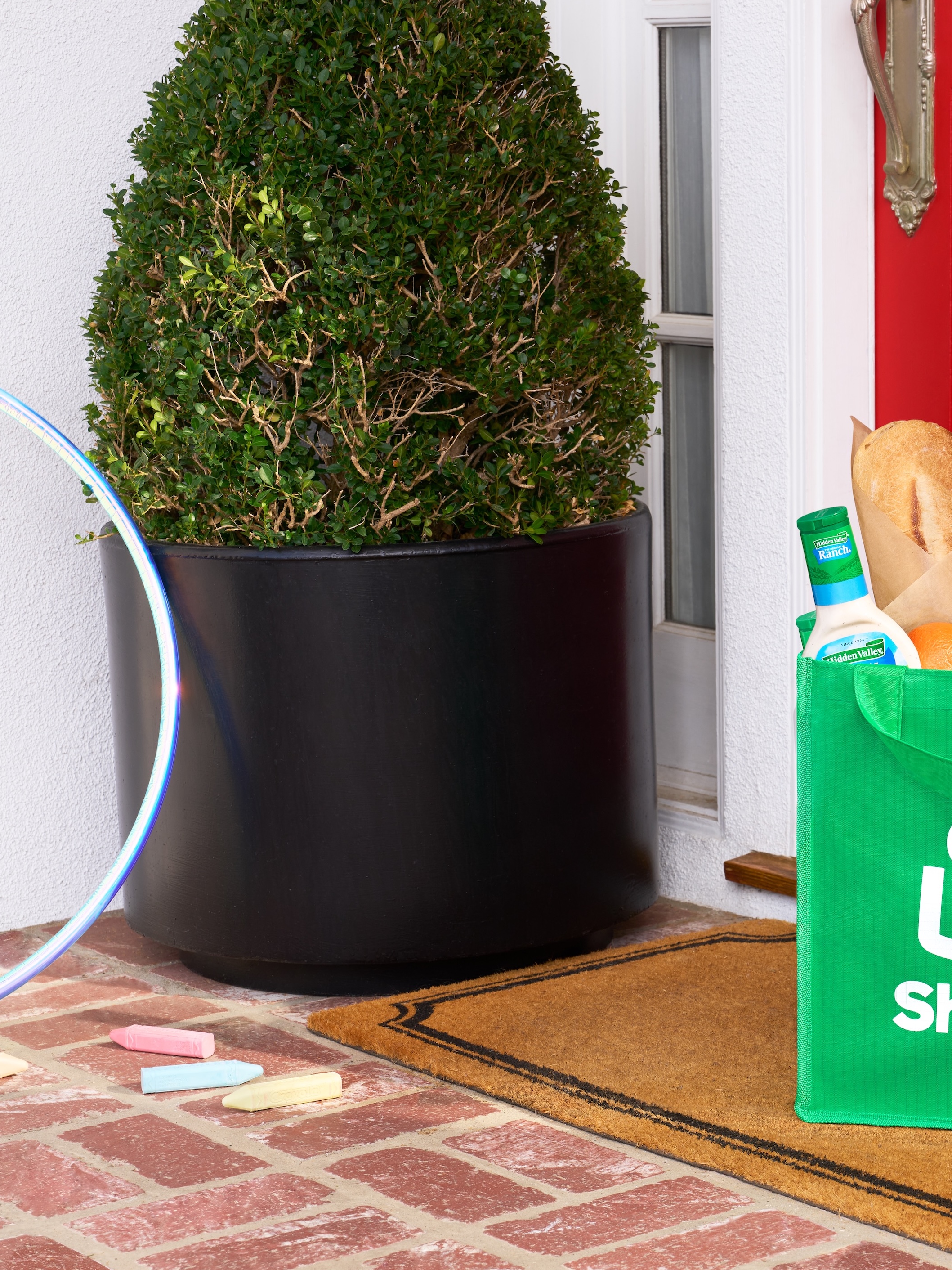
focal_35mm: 99
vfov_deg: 19.8
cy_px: 639
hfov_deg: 14.8
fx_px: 3631
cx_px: 829
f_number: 9
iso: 160
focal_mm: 68
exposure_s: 1/200
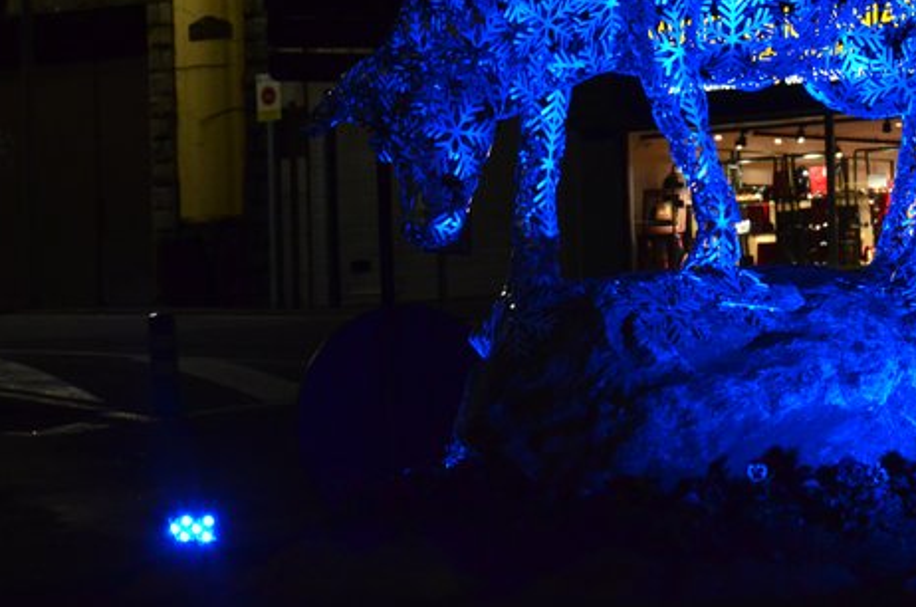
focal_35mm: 273
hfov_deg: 7.6
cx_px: 712
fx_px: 6929
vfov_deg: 5.0
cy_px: 105
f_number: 8
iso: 2500
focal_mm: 105
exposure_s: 1/50
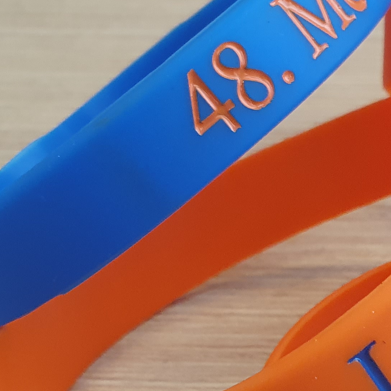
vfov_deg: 20.1
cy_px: 343
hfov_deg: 18.1
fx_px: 1086
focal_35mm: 85
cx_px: 592
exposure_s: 1/50
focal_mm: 4.32
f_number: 2.4
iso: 160
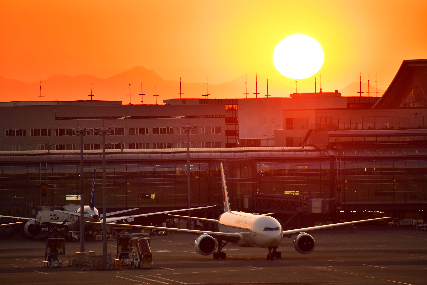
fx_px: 5337
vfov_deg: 3.1
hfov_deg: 4.6
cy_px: 142
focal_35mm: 450
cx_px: 214
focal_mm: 300
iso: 360
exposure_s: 1/400
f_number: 6.3
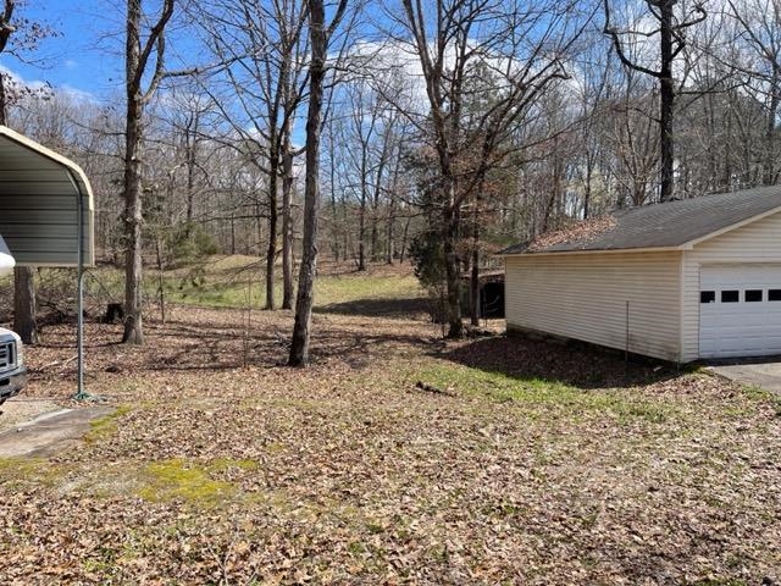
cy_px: 293
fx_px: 587
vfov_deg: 53.1
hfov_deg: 67.3
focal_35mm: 26
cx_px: 390
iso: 32
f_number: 1.6
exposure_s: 1/1976
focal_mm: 5.1
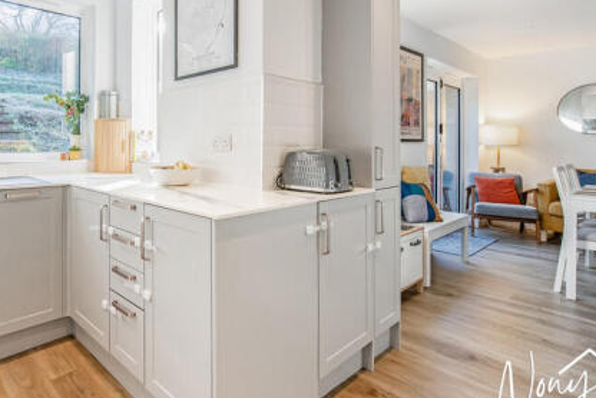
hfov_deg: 75.0
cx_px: 179
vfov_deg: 56.6
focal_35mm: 22
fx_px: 364
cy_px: 148
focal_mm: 14
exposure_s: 1/60
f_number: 7.1
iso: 400
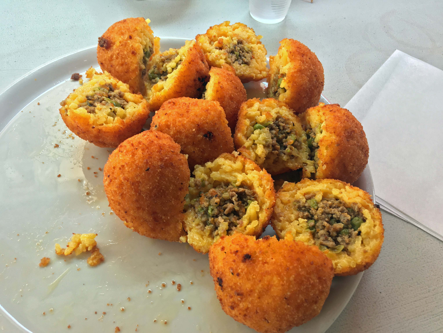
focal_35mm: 29
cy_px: 166
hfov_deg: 61.7
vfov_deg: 48.2
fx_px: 371
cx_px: 222
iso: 32
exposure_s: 1/33
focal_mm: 4.15
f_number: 2.2
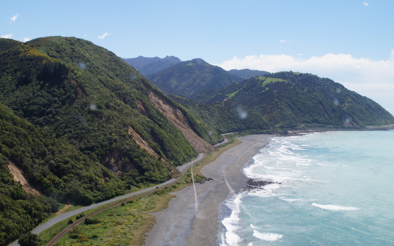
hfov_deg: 43.5
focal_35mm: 46
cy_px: 122
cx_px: 197
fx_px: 494
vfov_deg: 28.0
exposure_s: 1/160
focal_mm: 30
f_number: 13
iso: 100
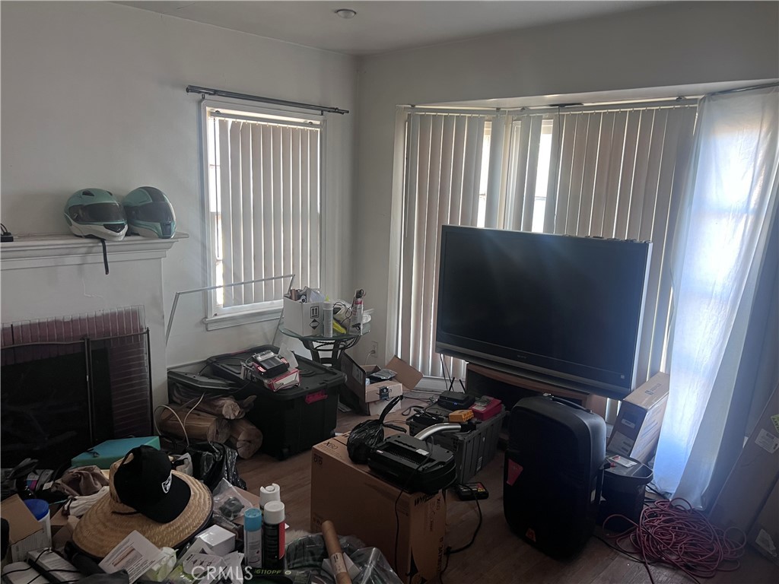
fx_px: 585
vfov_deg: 53.1
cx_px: 390
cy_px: 292
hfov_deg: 67.3
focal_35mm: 26
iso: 160
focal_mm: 5.7
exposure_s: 1/60
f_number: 1.5
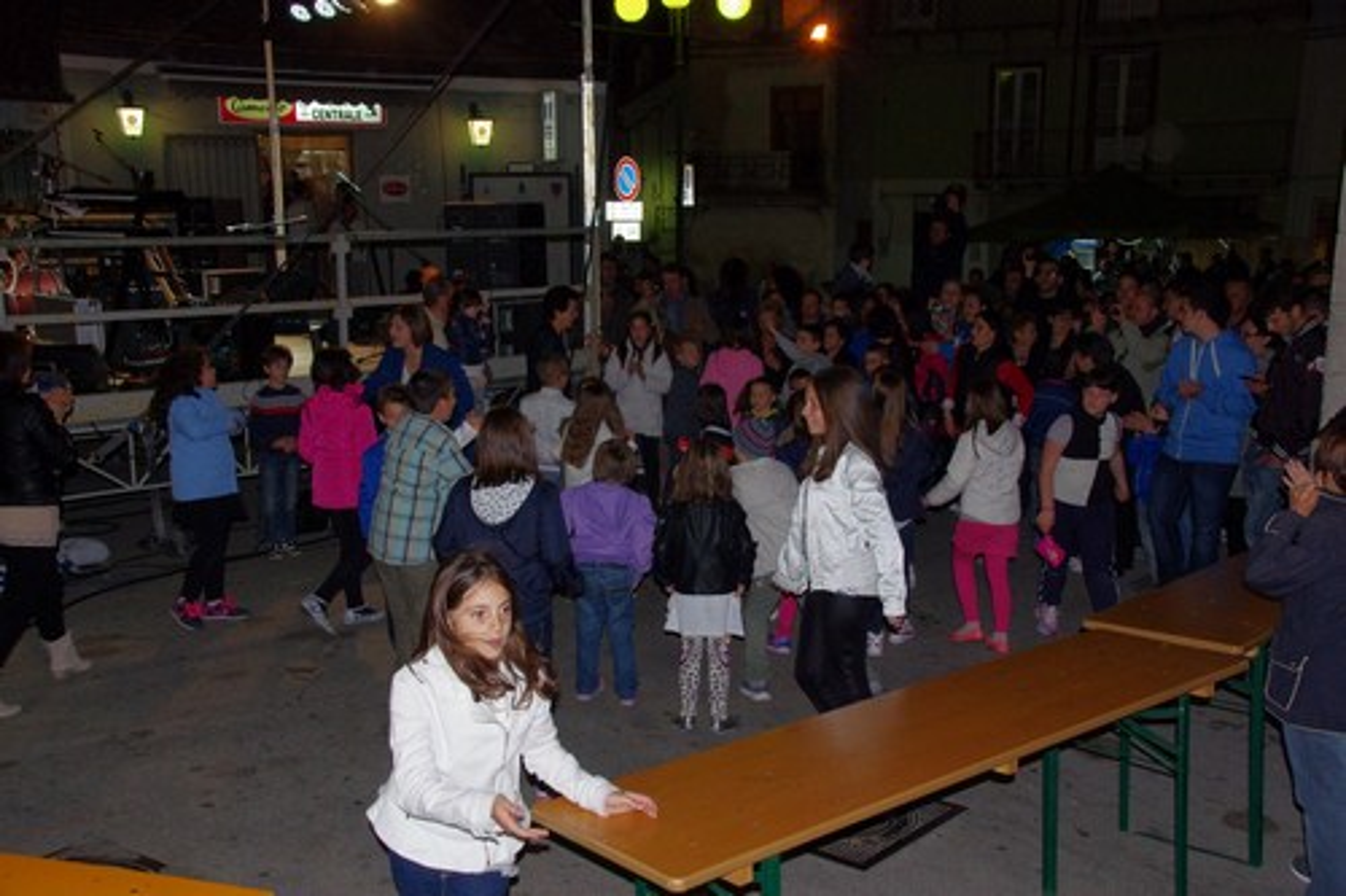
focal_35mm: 39
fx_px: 1458
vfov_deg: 34.2
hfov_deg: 49.6
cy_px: 448
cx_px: 673
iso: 1600
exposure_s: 1/60
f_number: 8
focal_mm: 26
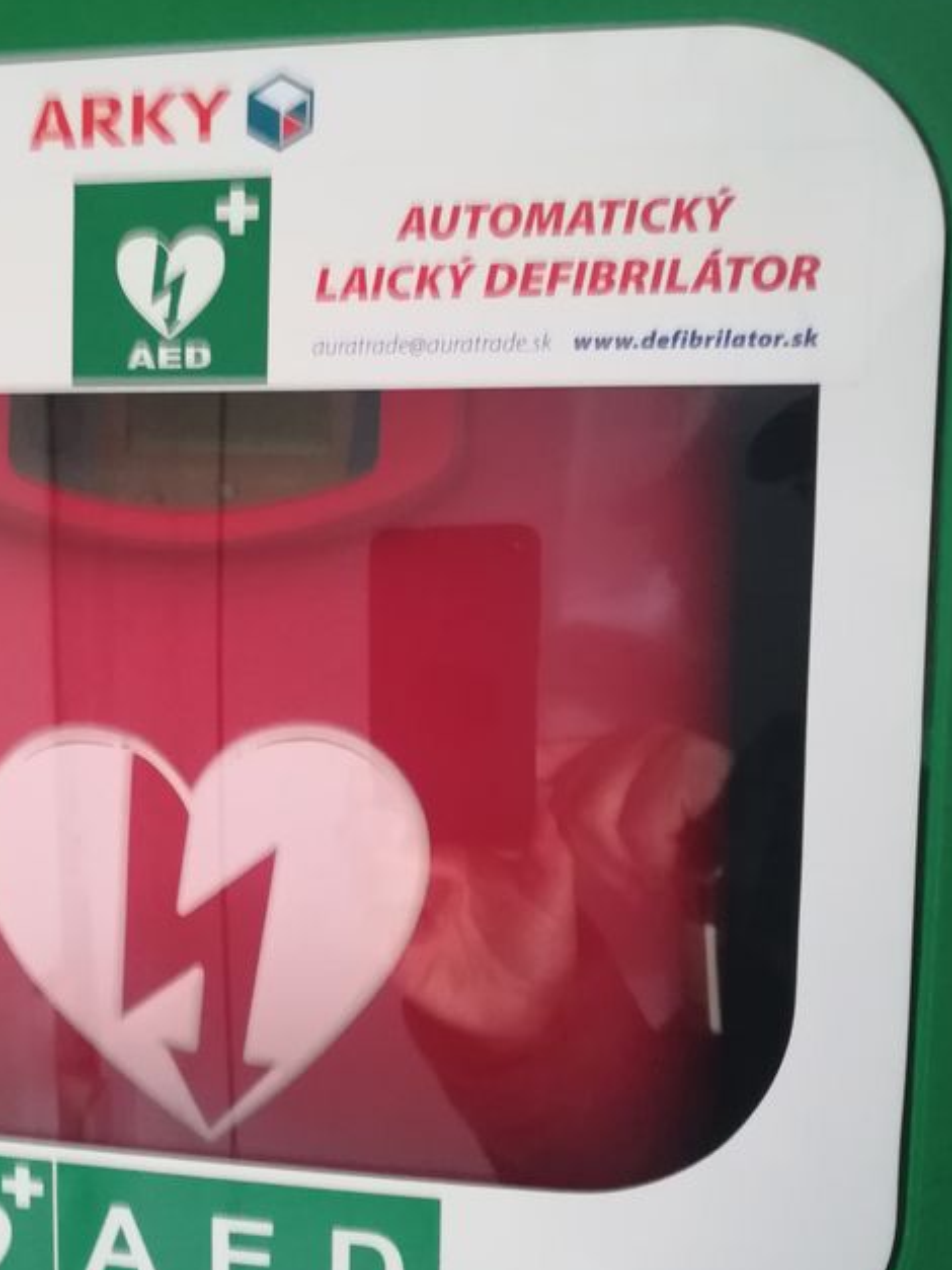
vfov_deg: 44.8
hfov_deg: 33.4
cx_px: 203
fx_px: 1541
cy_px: 673
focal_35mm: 42
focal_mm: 3.83
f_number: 2.2
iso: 500
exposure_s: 1/14.3
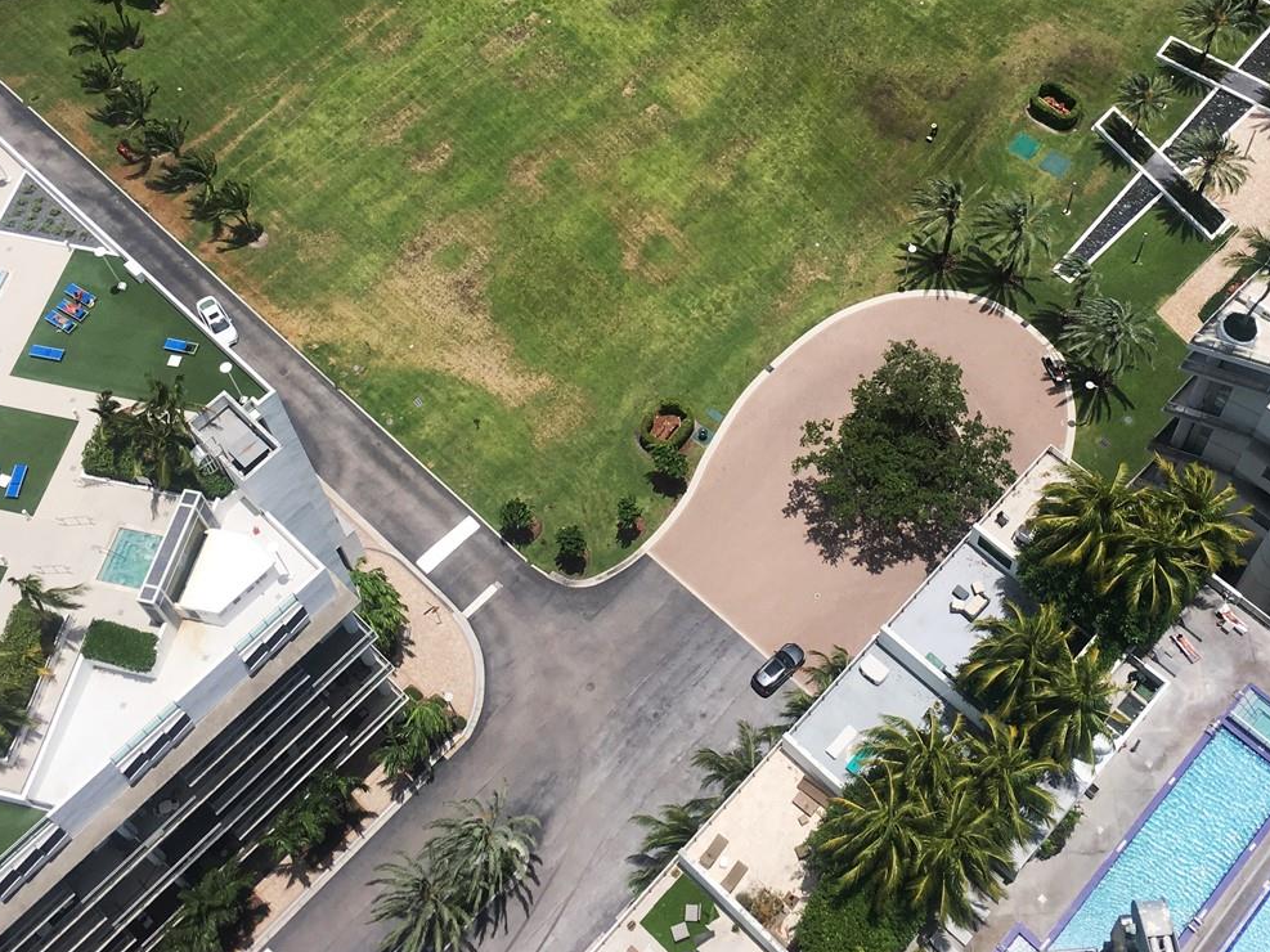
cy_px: 252
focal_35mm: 47
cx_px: 721
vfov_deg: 30.4
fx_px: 1724
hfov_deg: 40.4
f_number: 2.2
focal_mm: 4.15
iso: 25
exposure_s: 1/2747
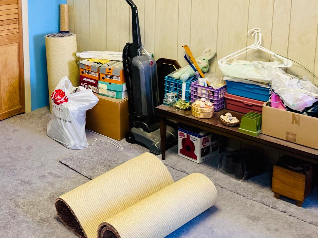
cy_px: 33
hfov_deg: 42.7
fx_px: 395
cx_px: 86
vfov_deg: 32.3
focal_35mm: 43
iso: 640
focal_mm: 6.76
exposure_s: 1/60
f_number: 1.78
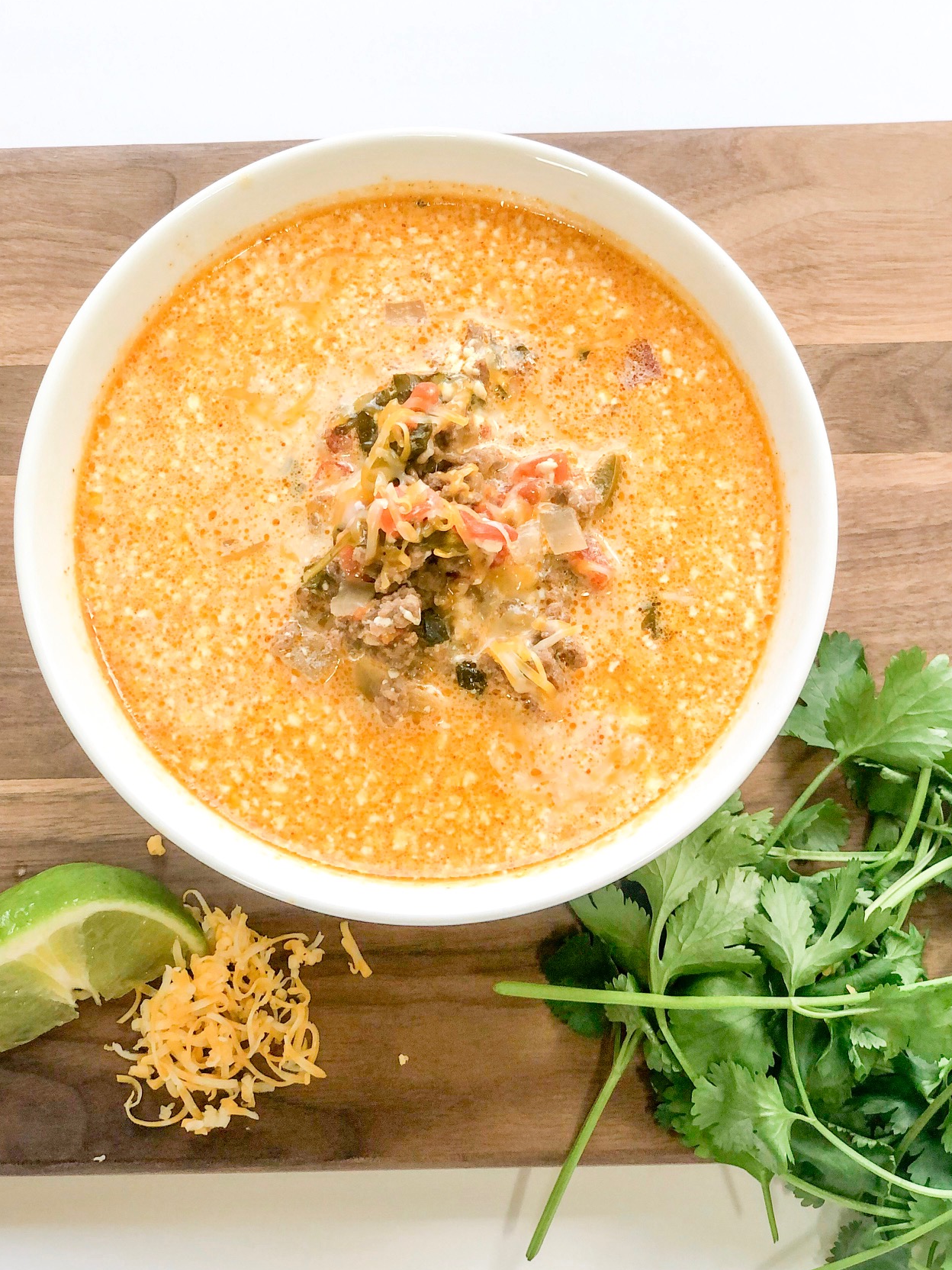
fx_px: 2310
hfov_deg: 23.3
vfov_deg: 30.7
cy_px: 564
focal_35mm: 63
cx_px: 454
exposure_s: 1/60
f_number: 2.4
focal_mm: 6
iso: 32
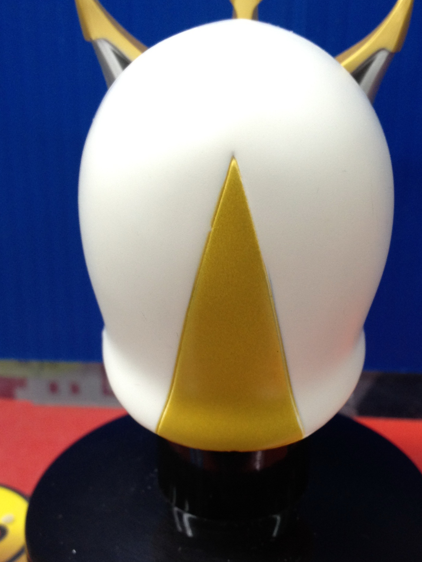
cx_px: 262
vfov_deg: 32.2
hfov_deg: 24.4
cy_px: 303
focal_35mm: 60
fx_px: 975
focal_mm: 4.28
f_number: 2.4
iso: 100
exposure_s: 1/20
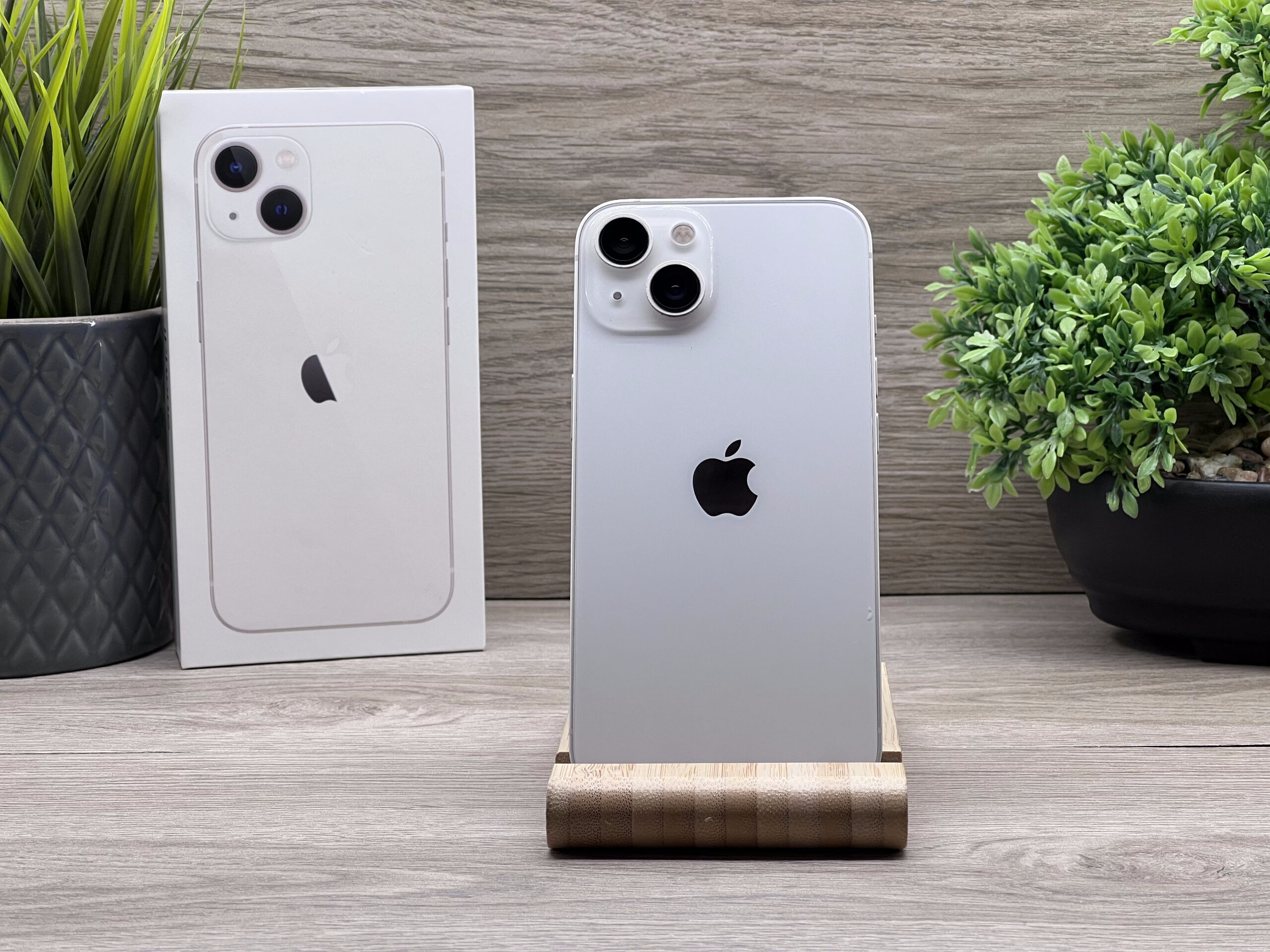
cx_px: 635
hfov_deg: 25.3
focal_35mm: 77
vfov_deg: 19.1
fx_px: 2825
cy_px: 476
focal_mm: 9
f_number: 2.8
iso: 50
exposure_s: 1/100
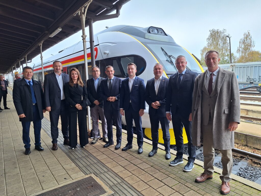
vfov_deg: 58.9
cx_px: 130
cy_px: 98
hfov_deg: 73.9
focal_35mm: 23
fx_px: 173
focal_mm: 5.54
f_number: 1.8
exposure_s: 1/161
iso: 40
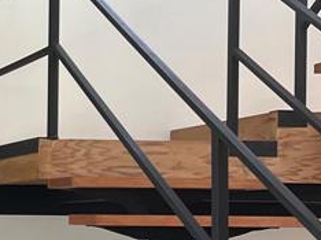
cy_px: 254
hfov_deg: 14.4
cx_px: -321
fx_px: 1056
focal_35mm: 114
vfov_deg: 12.8
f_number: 1.5
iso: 80
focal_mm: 5.7
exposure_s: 1/120
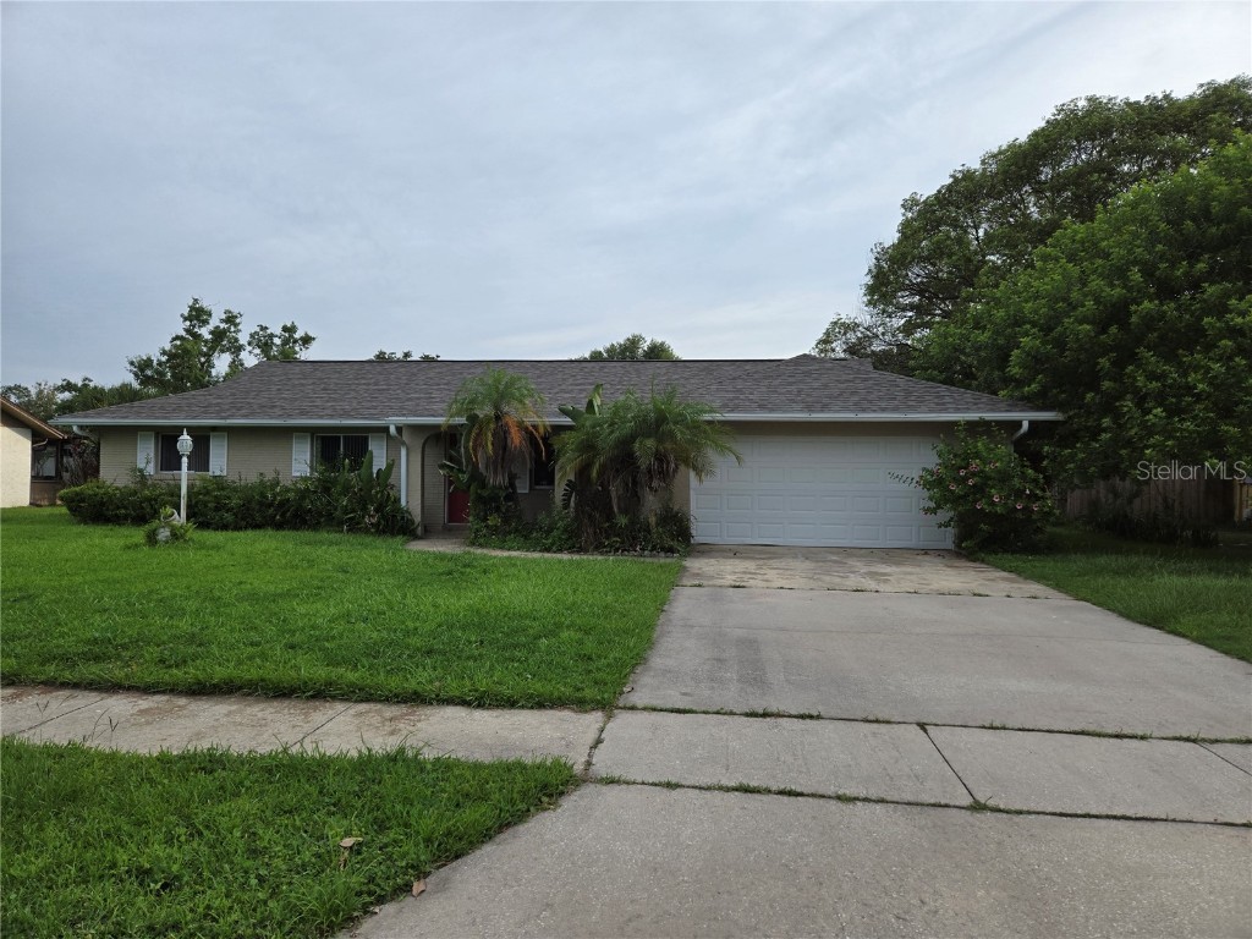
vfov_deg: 58.9
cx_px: 626
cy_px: 470
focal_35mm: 23
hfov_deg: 73.9
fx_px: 832
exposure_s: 1/2216
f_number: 1.8
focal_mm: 5.4
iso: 80
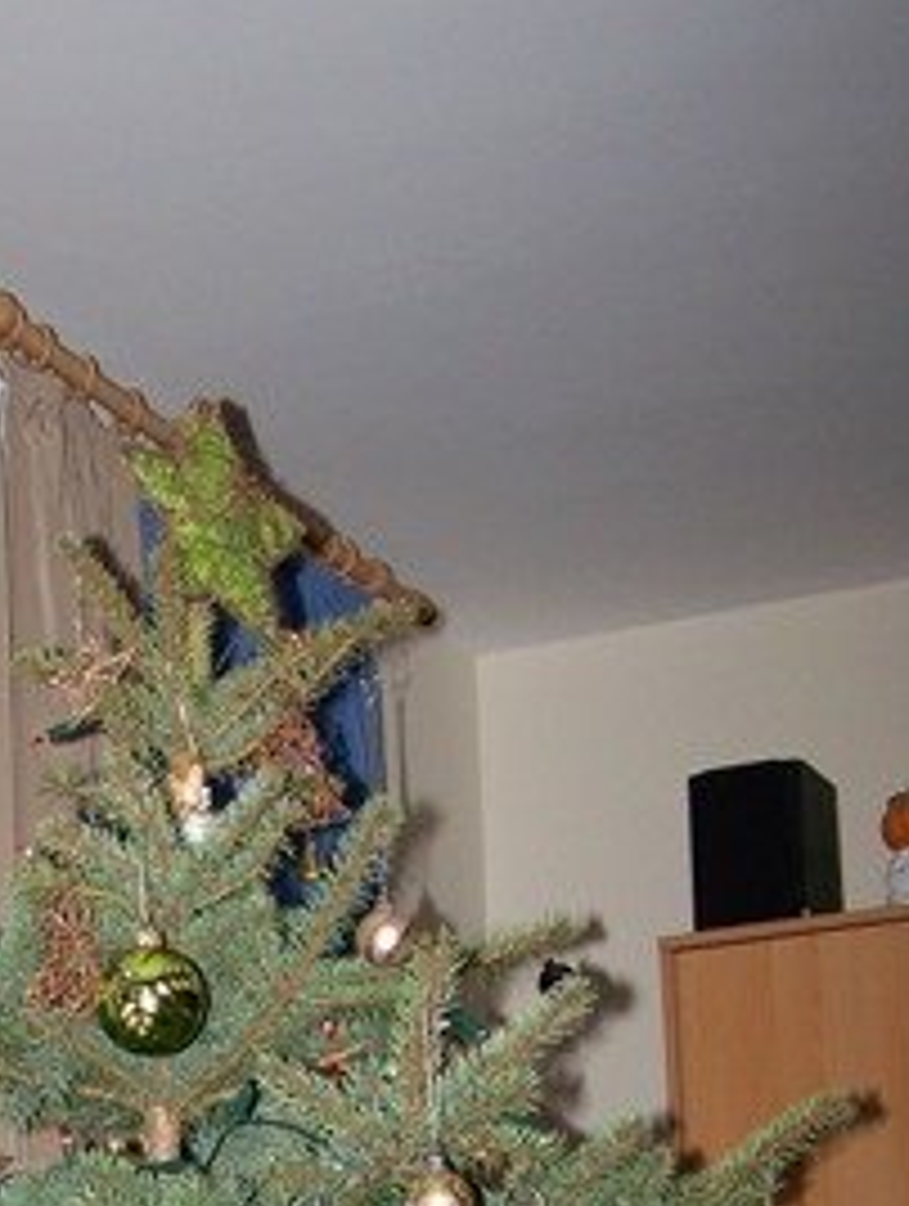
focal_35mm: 85
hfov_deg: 17.3
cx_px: 178
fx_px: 2967
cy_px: 1224
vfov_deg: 22.1
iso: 80
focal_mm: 6.3
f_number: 2.8
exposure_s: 1/60
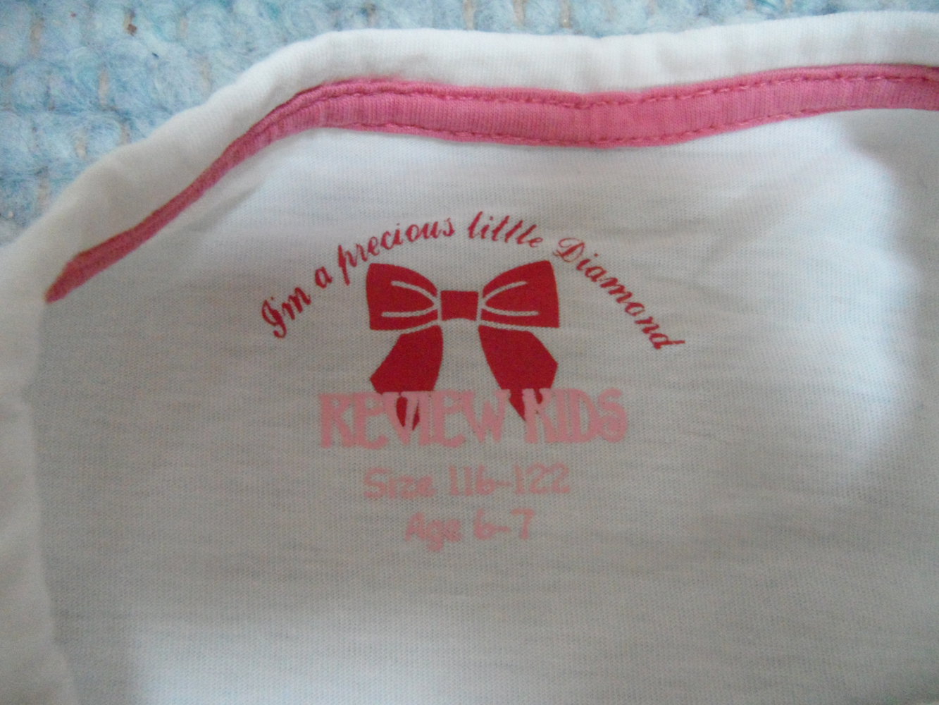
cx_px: 470
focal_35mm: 24
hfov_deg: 71.6
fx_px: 651
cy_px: 352
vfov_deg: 56.8
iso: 800
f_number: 2.9
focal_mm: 4.1
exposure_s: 1/90
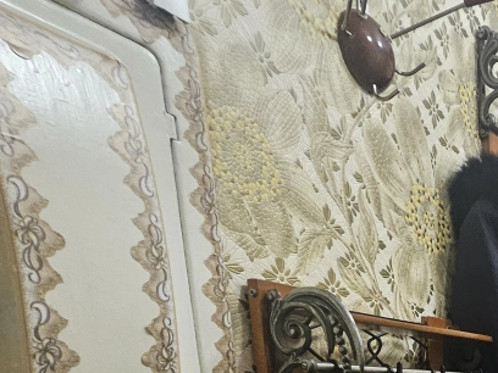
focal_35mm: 40
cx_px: 664
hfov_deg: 33.0
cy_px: 524
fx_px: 575
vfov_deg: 27.7
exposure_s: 1/50
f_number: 2.2
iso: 320
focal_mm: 1.7
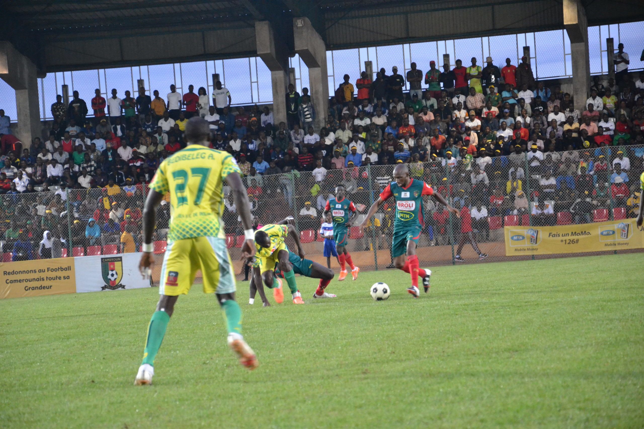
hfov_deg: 13.0
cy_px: 214
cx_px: 322
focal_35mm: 158
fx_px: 2817
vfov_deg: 8.7
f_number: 5.6
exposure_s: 1/160
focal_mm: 105
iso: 3200
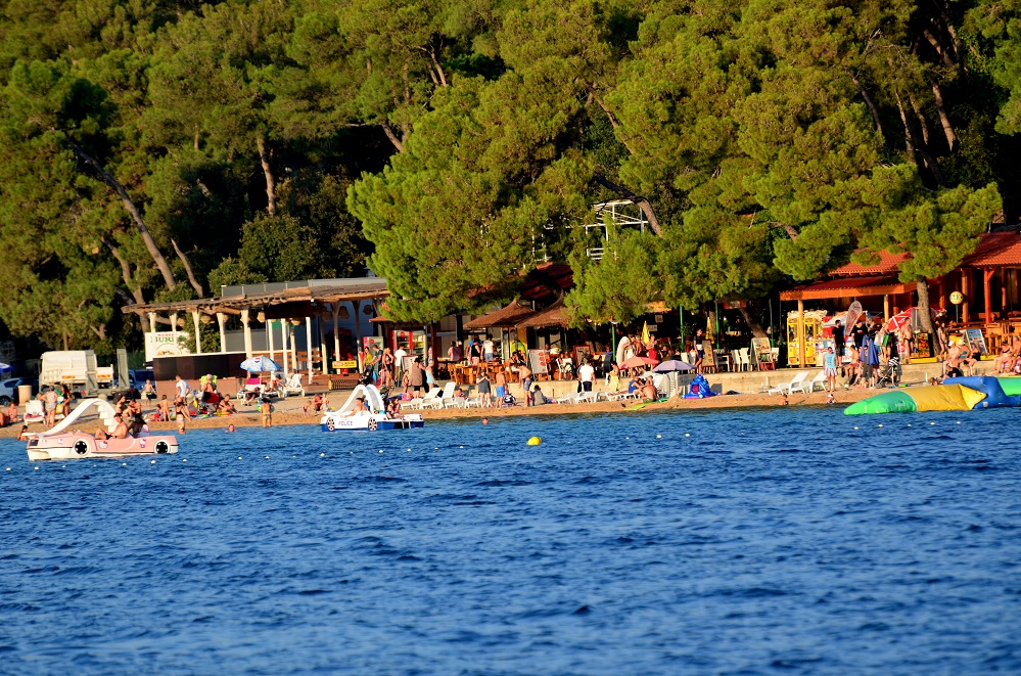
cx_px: 510
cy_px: 338
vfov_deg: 3.0
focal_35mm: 450
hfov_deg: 4.6
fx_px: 12732
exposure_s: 1/800
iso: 400
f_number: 6.3
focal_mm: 300
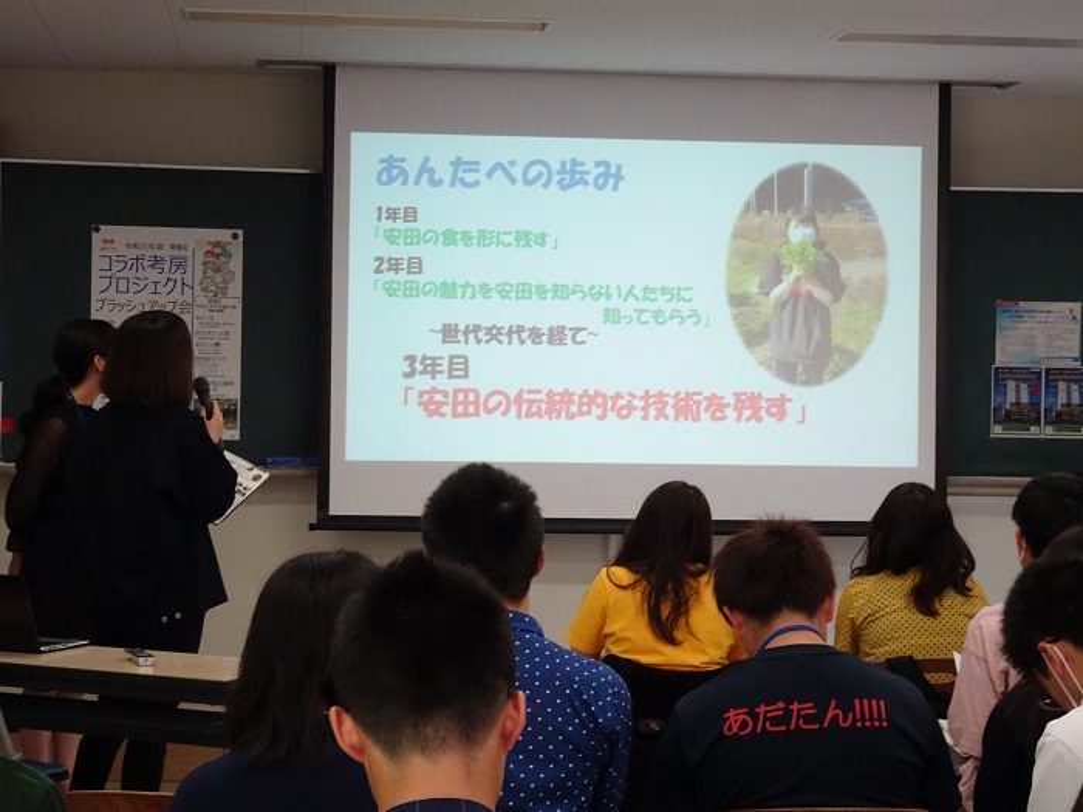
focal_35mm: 75
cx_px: 542
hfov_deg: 26.0
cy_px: 406
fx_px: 2346
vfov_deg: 19.6
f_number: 5
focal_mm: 12.87
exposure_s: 1/60
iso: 800
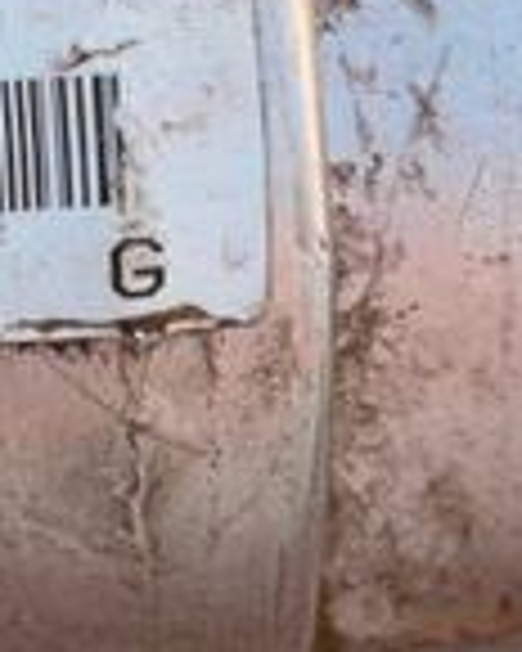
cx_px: -387
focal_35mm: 194
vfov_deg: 9.9
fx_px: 3746
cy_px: -58
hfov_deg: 7.7
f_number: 1.78
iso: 64
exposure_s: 1/373
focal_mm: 6.76
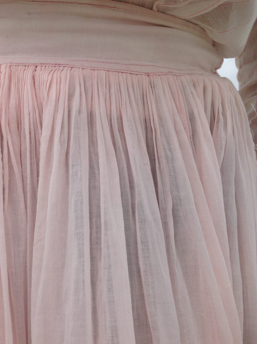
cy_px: 190
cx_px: 120
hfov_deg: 36.7
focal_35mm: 39
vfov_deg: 47.8
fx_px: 387
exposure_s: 1/2747
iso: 50
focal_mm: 4.28
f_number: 2.4
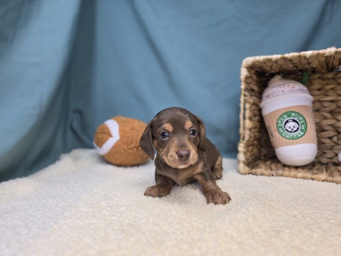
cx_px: 170
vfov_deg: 58.9
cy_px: 128
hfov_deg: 73.9
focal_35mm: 23
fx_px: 227
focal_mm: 6.3
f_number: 1.7
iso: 40
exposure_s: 1/120
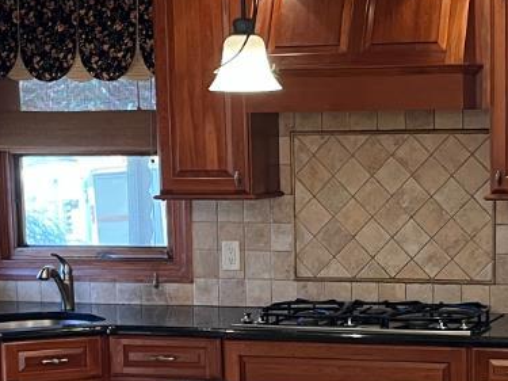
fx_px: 1526
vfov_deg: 14.1
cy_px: 333
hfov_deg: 18.8
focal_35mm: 104
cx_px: 359
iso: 160
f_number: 1.6
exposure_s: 1/60
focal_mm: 5.1
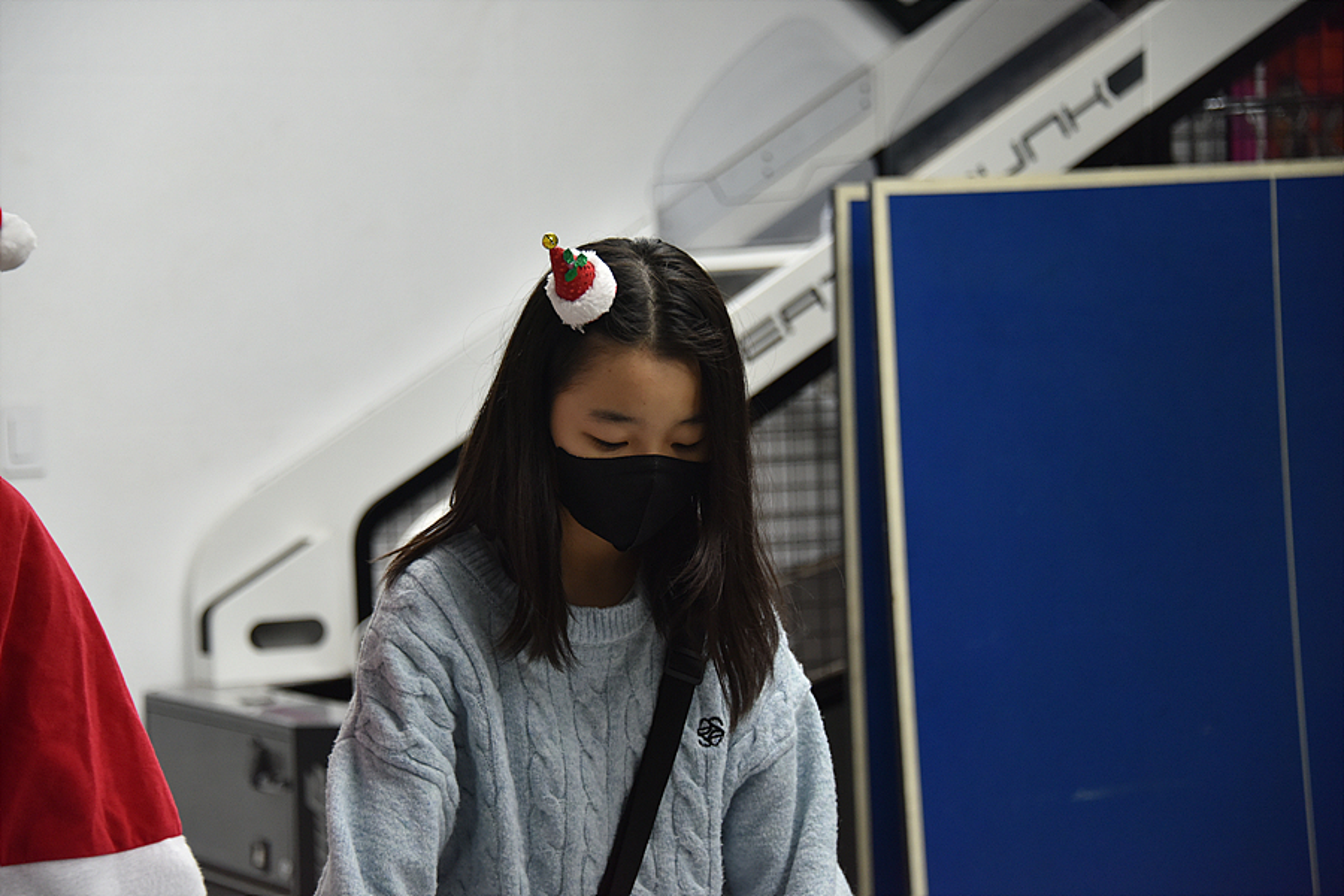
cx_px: 672
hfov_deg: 18.3
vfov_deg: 12.2
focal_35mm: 112
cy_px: 448
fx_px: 4181
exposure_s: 1/125
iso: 1400
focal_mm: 112
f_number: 5.3
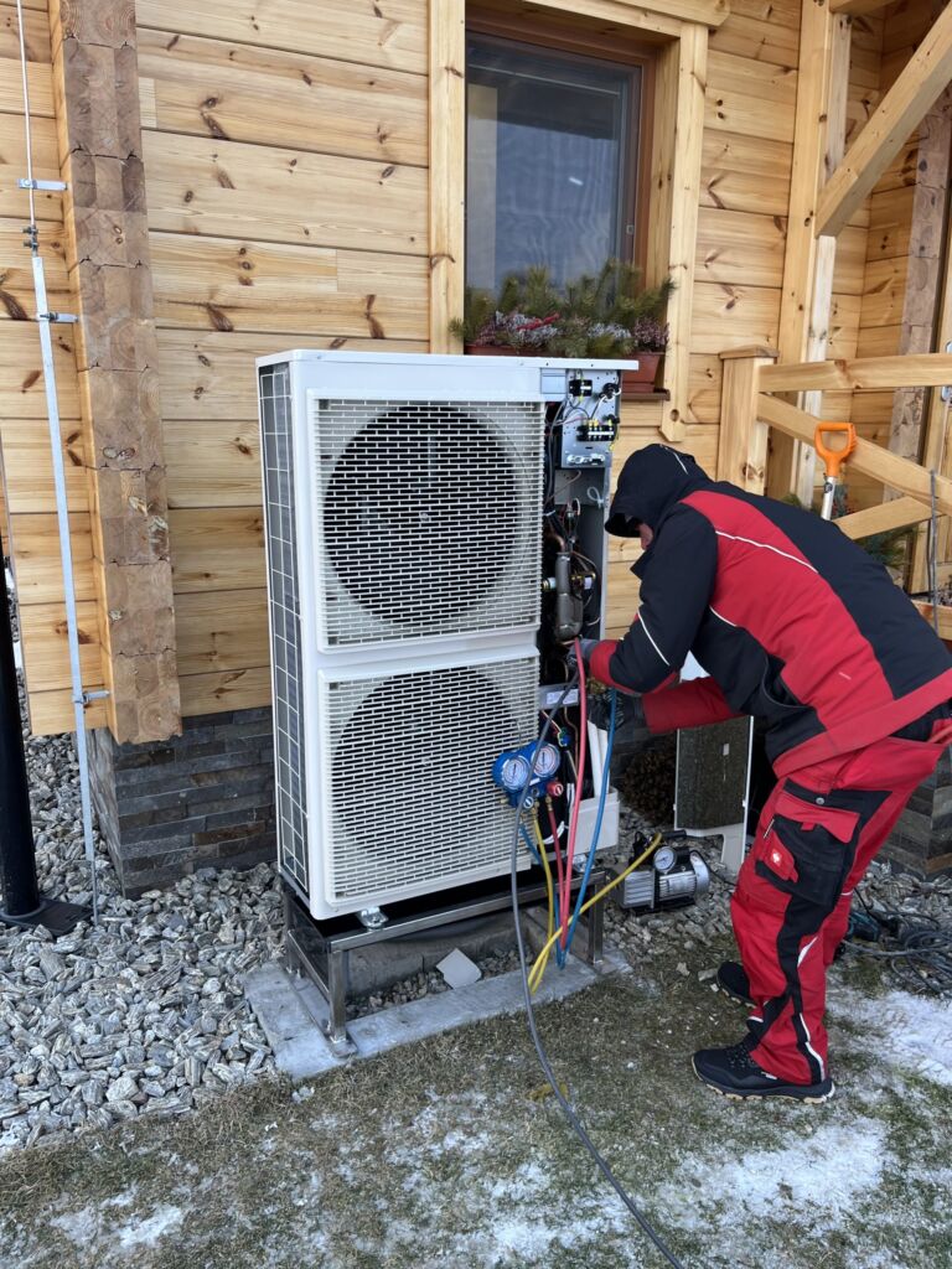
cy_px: 634
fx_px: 953
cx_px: 476
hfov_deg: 53.1
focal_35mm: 26
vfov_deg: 67.3
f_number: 1.6
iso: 40
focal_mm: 5.1
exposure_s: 1/122
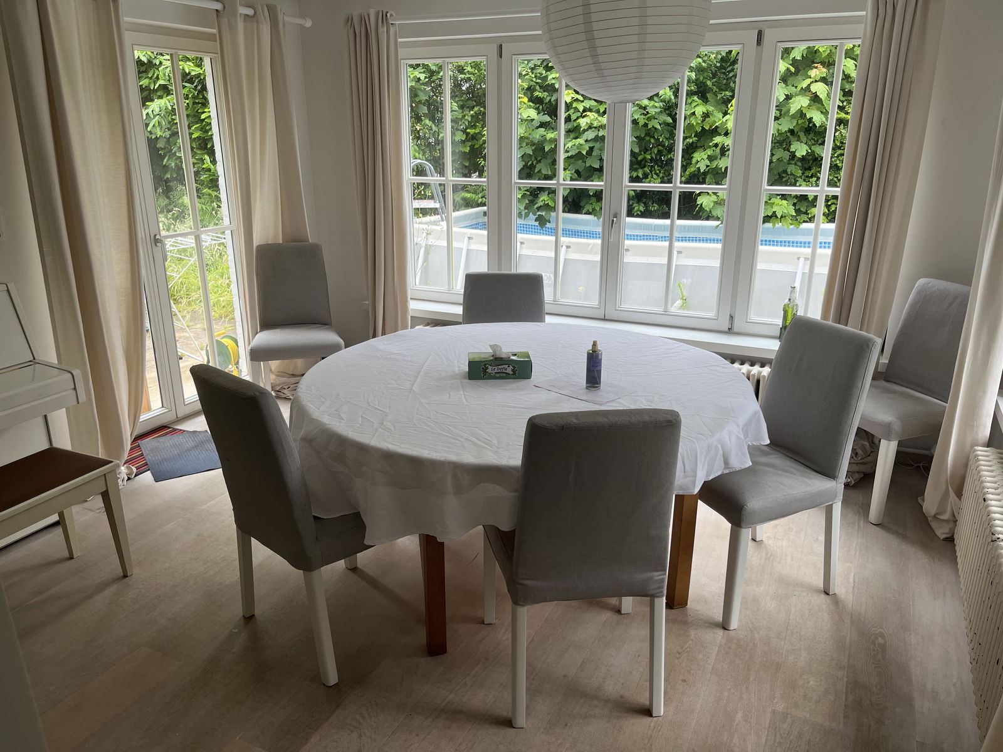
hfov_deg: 67.3
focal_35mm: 26
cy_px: 376
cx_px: 502
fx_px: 753
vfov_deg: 53.1
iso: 50
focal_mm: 5.1
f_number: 1.6
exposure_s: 1/121
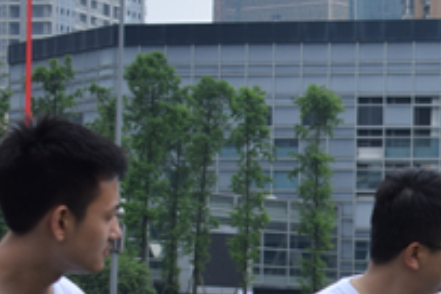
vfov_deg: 7.8
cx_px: 718
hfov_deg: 11.3
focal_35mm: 173
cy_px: 402
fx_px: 2115
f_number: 6.3
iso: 100
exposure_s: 1/160
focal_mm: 35
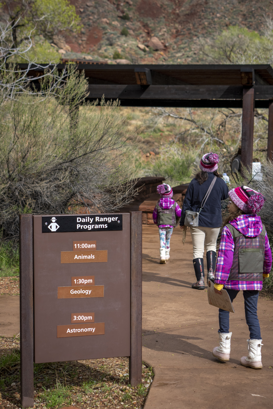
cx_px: 136
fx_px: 853
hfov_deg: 18.2
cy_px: 204
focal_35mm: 75
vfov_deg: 27.0
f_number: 3.5
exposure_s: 1/6400
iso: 500
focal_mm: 50
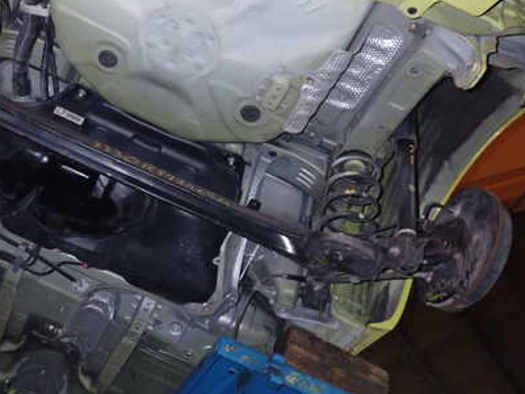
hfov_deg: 41.1
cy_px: 155
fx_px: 682
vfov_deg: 32.1
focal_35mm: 45
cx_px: 146
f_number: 6.3
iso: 1000
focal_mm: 5.5
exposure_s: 1/30
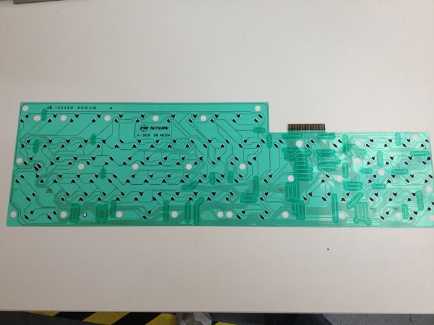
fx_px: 439
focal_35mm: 35
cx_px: 217
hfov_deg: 52.6
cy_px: 162
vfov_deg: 40.7
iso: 50
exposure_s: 1/24
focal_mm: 4.28
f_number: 2.4
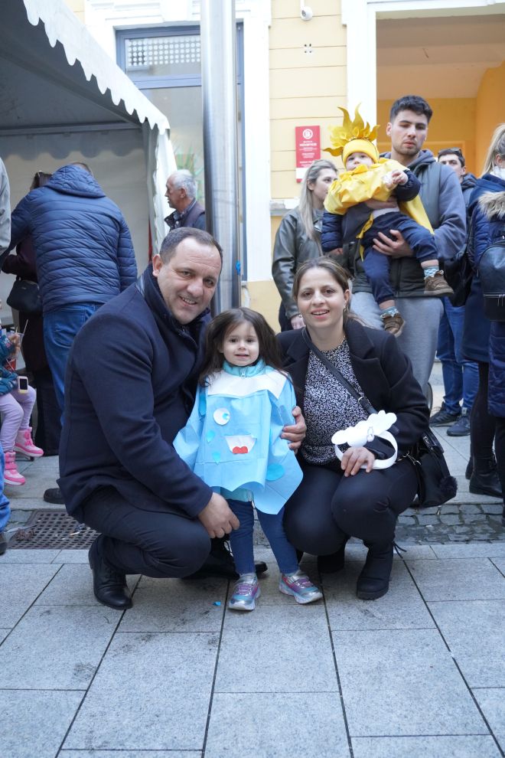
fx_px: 685
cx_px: 252
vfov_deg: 57.9
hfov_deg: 40.5
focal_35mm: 33
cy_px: 379
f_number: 3.5
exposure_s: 1/125
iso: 1600
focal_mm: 21.7
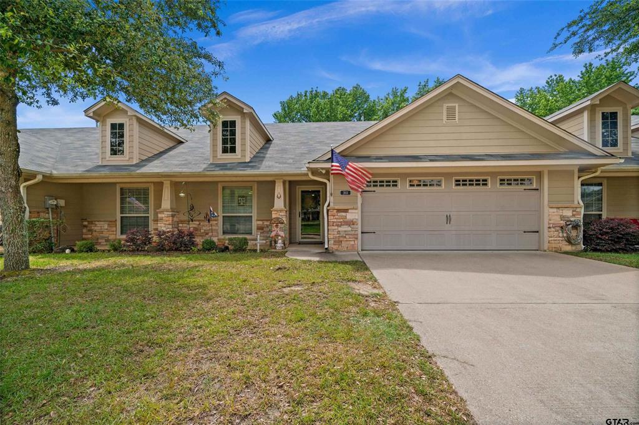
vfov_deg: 81.1
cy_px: 212
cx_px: 320
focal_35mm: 14
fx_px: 248
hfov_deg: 104.3
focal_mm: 14
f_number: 9
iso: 400
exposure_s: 1/125
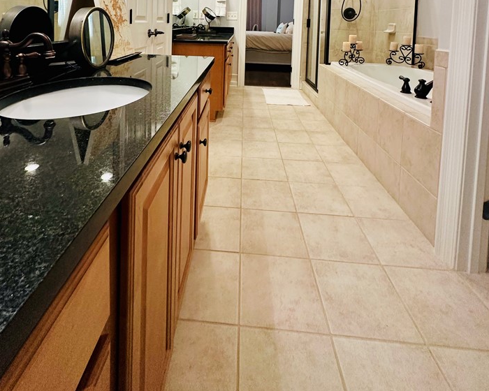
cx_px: 222
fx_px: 289
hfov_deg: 80.2
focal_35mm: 20
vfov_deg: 58.0
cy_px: 36
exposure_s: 1/120
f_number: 2.2
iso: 250
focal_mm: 2.22
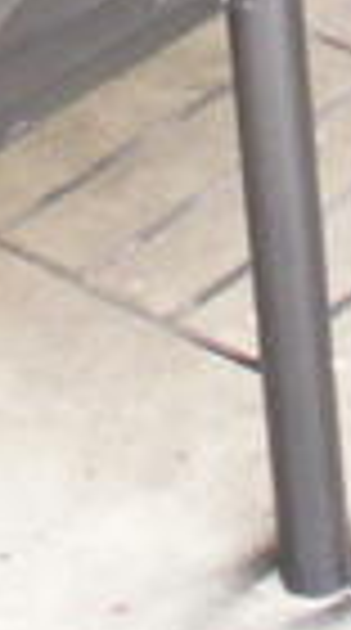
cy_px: -808
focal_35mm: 246
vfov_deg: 8.2
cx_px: 144
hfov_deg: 4.9
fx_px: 4100
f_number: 2.8
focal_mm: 5.86
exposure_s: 1/25
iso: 160
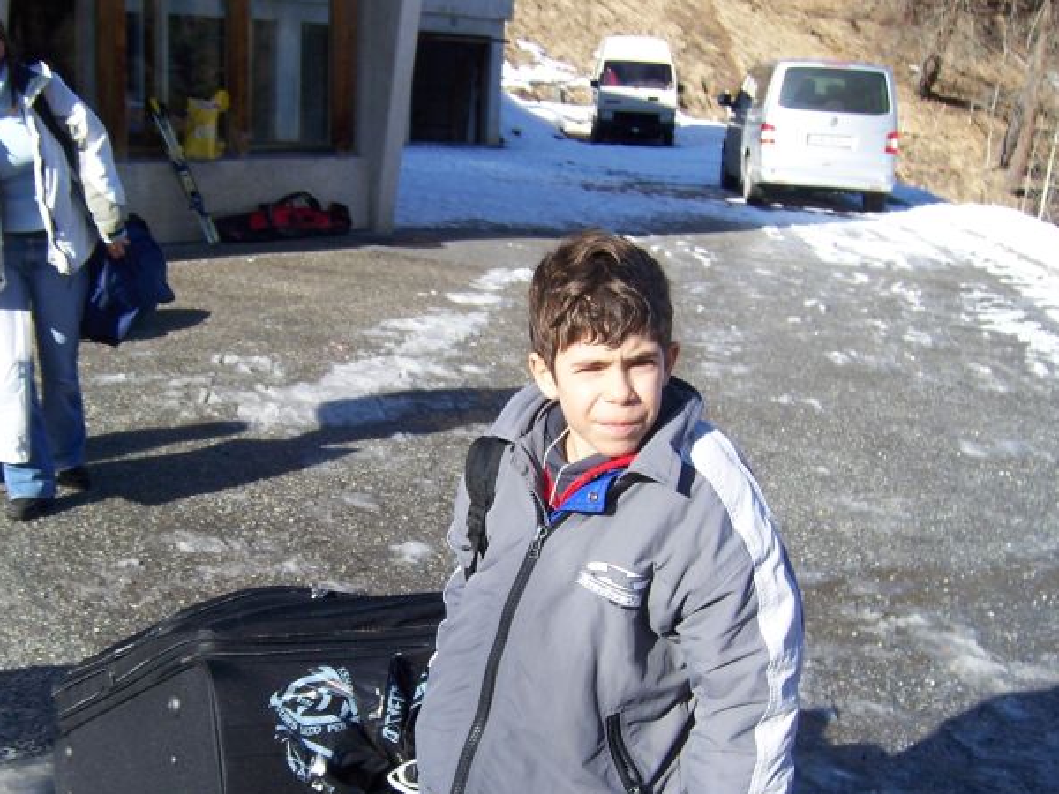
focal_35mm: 48
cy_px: 526
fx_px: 1468
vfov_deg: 30.1
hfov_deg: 39.5
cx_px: 413
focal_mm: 6.2
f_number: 2.8
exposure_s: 1/640
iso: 80
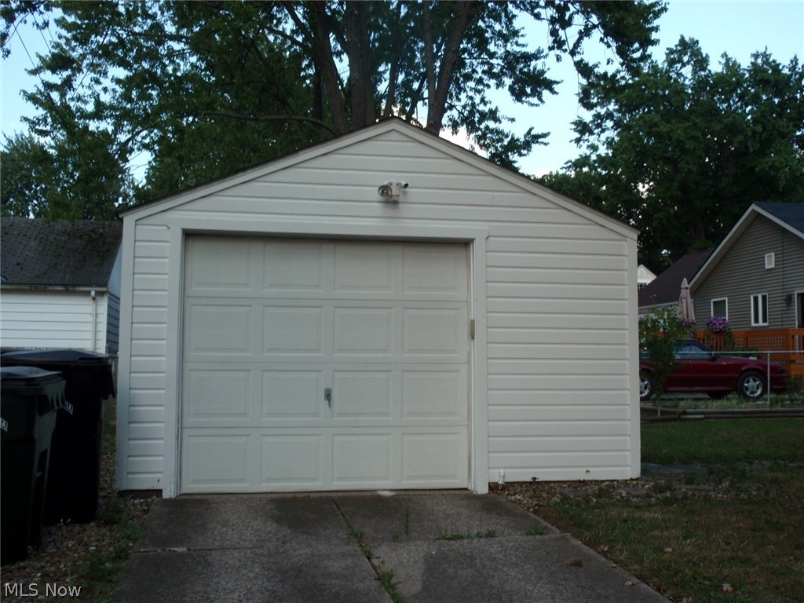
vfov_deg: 36.0
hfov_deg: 46.8
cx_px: 402
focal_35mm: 40
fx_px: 929
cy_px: 302
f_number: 3.9
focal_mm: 7.25
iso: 64
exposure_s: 1/125
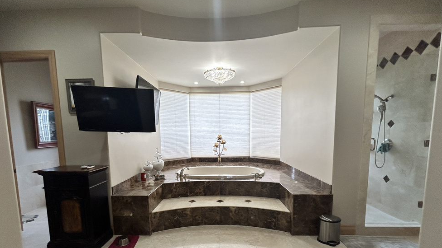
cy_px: 153
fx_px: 188
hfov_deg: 99.3
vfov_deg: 66.2
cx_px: 215
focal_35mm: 16
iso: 125
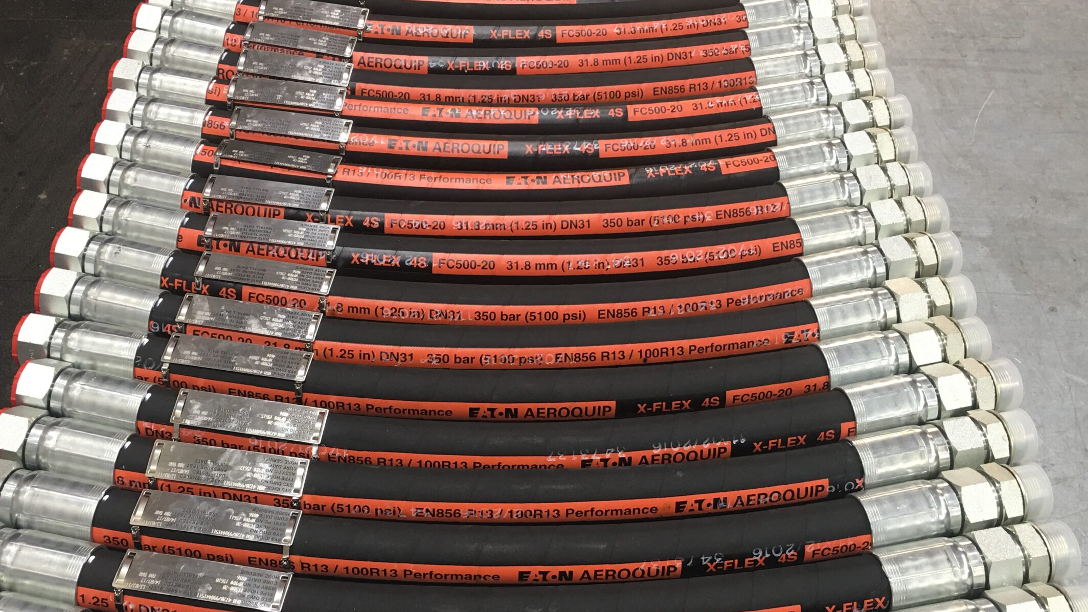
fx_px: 1096
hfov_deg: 52.8
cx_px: 528
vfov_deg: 31.0
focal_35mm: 38
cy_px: 406
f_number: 2.2
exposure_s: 1/17
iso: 40
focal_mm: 4.15
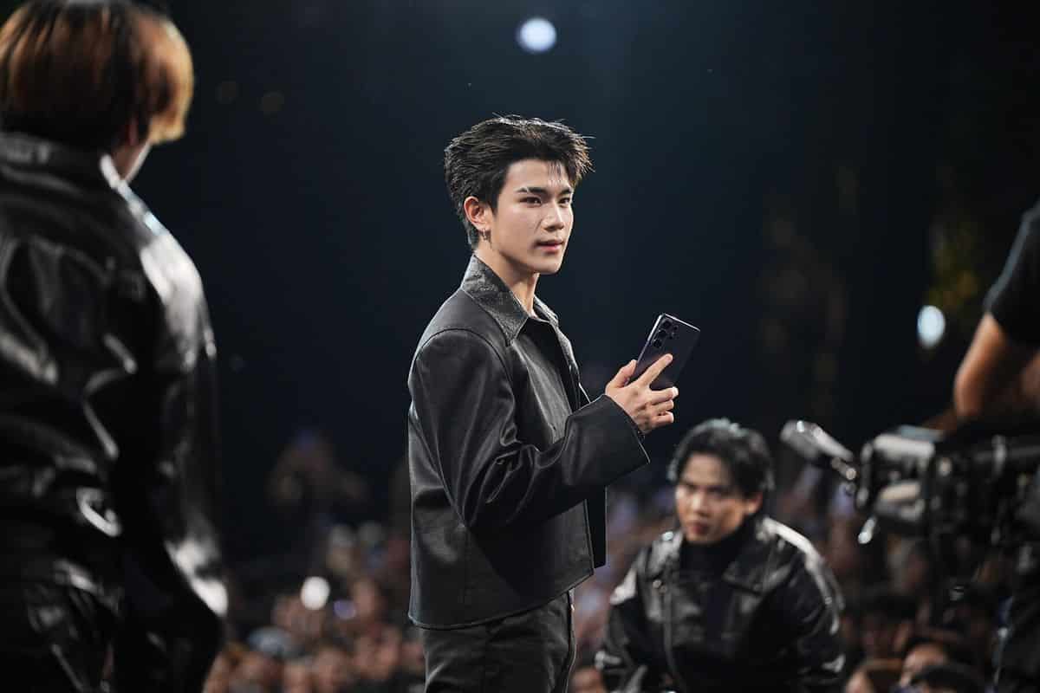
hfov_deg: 10.3
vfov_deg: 6.9
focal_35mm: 200
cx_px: 520
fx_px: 5777
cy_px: 346
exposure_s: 1/200
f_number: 2.8
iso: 800
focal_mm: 200
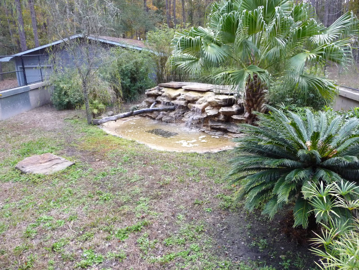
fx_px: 290
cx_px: 180
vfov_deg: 49.7
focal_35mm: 28
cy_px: 135
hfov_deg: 63.4
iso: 400
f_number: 3.3
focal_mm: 4.7
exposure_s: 1/200
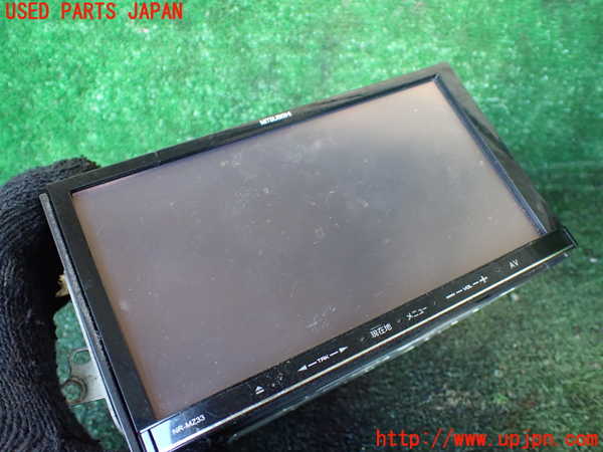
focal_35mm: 30
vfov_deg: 46.8
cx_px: 302
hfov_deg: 60.0
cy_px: 226
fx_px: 523
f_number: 2.3
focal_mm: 5.4
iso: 800
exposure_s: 1/60
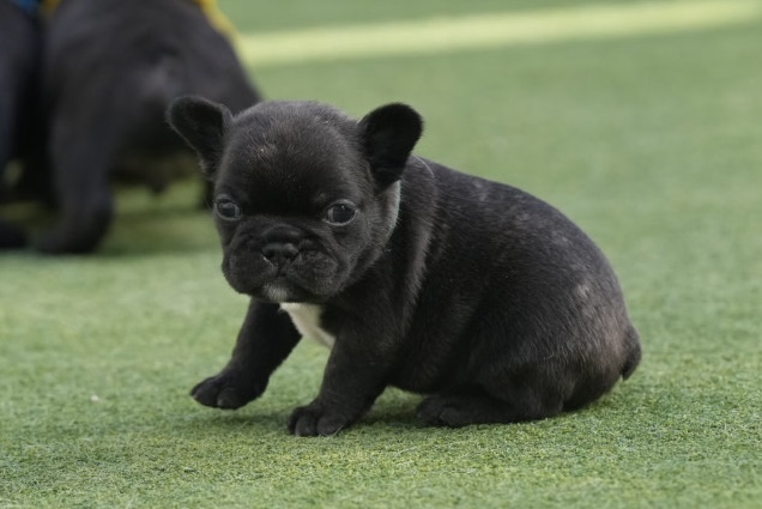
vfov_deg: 10.2
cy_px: 254
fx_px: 2859
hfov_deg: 15.2
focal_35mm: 135
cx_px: 381
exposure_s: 1/2500
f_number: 4
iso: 1250
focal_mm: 135
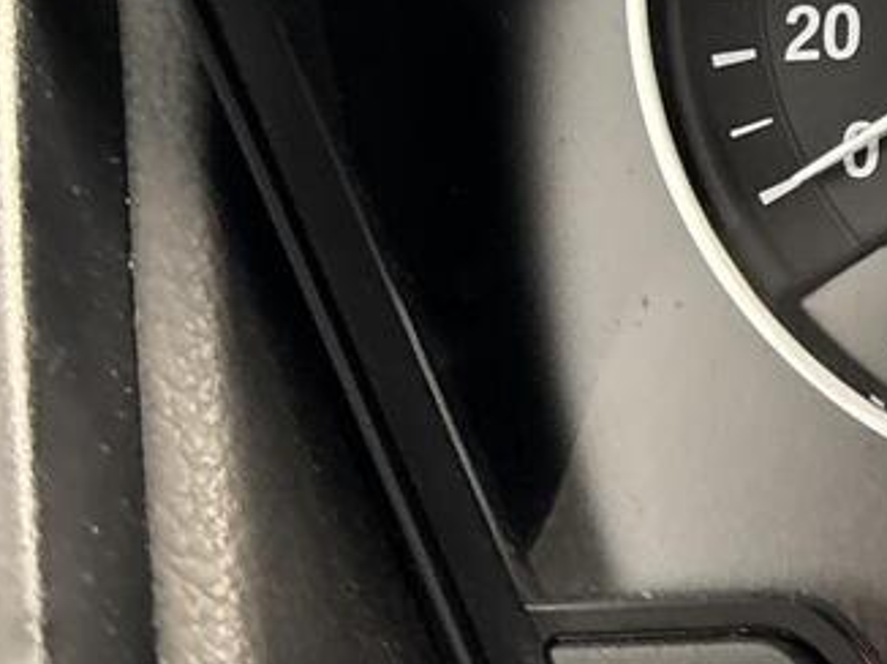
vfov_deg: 12.4
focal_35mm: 115
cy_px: -261
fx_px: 2945
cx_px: 1861
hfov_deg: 14.0
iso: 640
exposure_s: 1/28
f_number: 1.6
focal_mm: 5.96
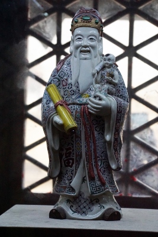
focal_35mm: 135
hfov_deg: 10.2
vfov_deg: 15.2
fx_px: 888
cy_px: 118
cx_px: 79
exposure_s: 1/800
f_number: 5.6
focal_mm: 90
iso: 3200
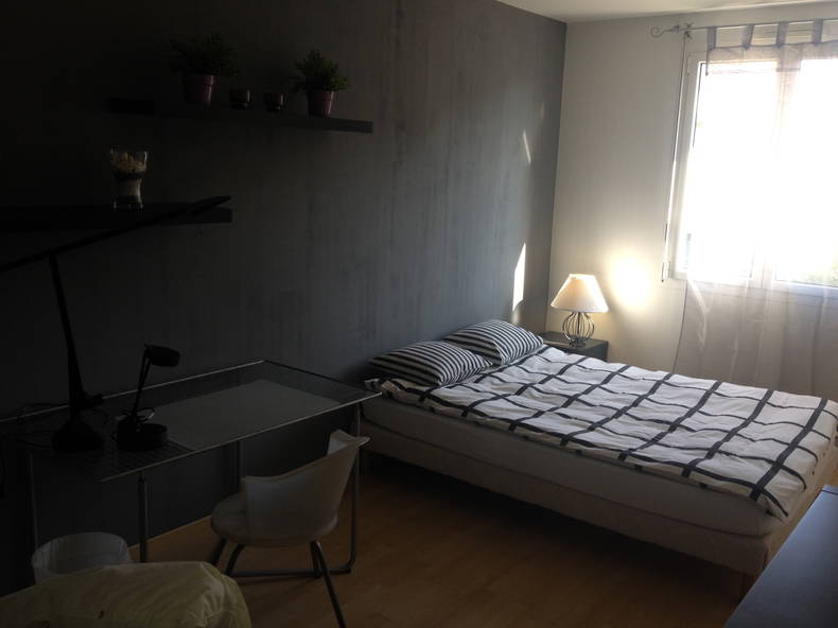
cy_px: 314
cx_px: 419
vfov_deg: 40.7
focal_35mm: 35
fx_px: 847
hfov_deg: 52.6
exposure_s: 1/31
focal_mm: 4.28
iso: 50
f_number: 2.4
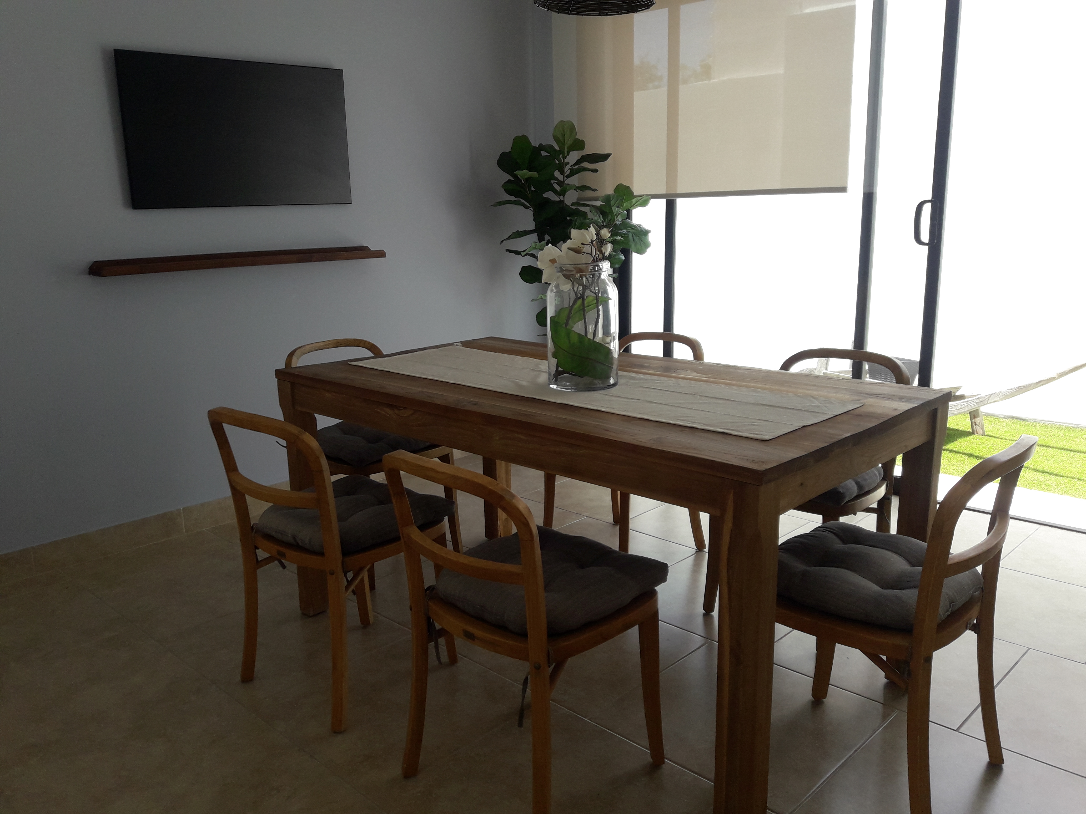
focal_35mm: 28
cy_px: 407
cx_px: 543
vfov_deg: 49.7
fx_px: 878
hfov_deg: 63.4
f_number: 1.9
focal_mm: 3.7
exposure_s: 1/395
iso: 40
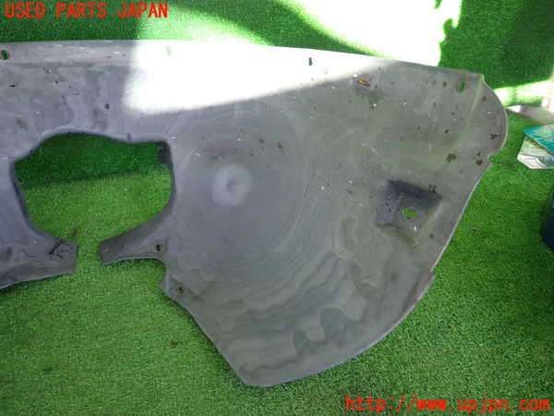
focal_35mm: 25
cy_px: 208
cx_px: 277
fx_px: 400
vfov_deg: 54.9
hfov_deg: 69.4
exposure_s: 1/125
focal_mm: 4.5
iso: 200
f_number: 2
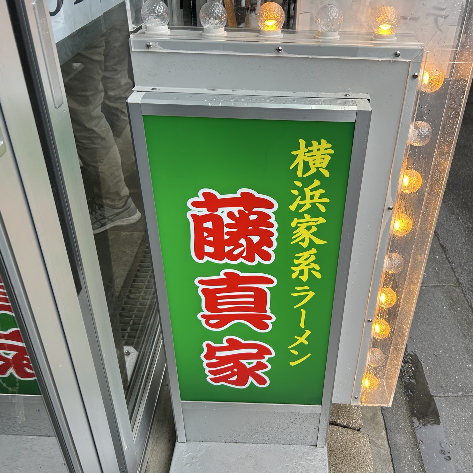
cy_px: 237
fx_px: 479
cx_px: 279
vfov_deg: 52.5
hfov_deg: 52.2
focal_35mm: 31
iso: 32
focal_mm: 5.7
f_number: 1.5
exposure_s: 1/118
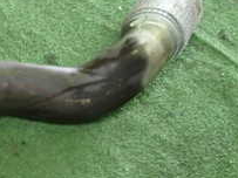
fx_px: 508
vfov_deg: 19.4
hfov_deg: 25.6
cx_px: 32
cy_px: 173
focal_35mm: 74
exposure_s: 1/30
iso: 250
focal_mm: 4.5
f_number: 2
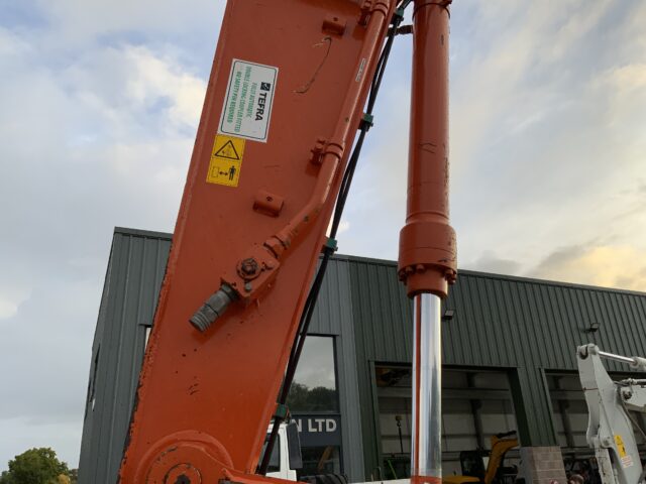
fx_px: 541
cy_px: 242
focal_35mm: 29
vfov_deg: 48.2
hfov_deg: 61.7
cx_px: 323
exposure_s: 1/454
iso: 16
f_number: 1.8
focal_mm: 3
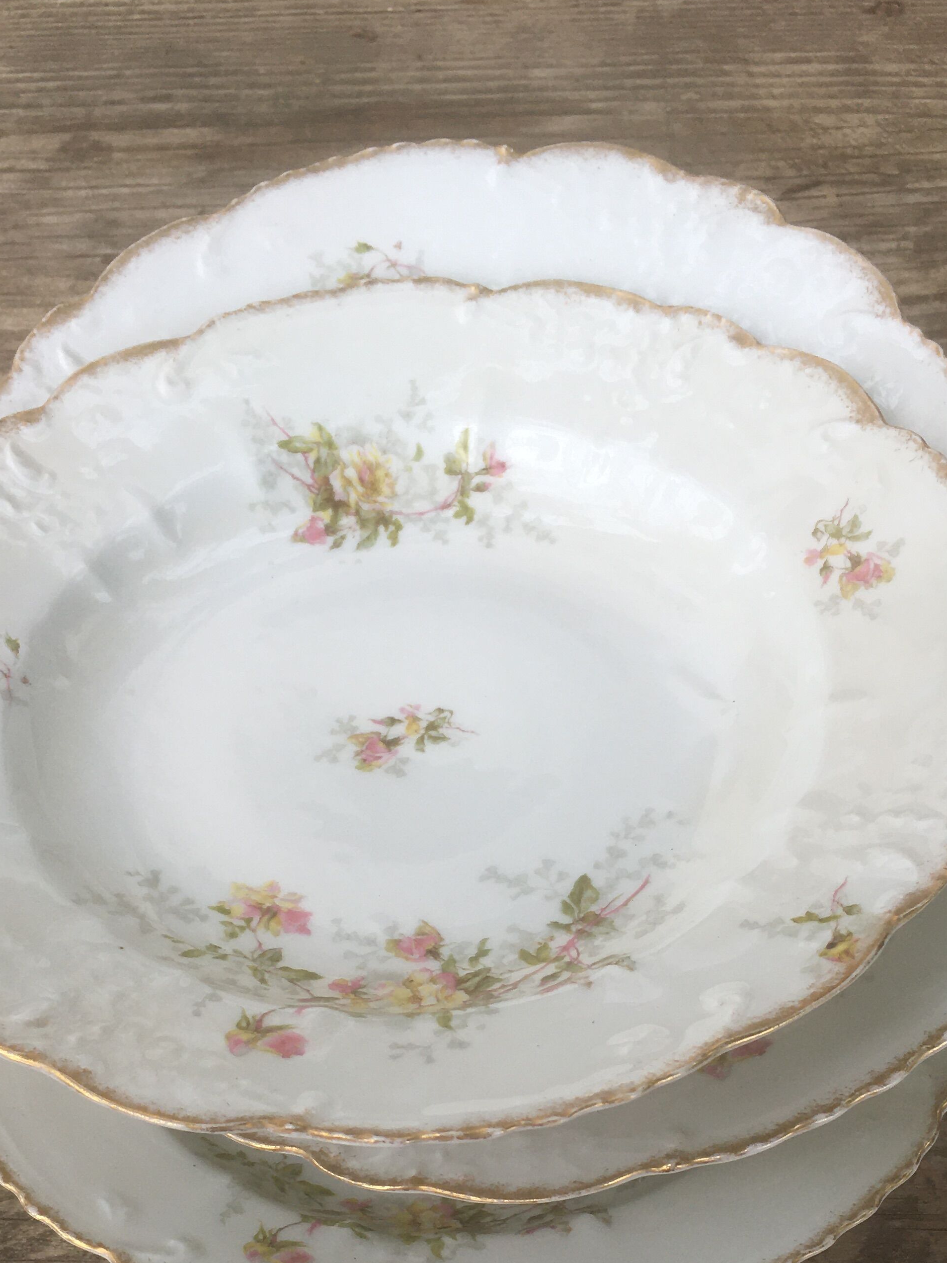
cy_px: 987
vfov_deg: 39.8
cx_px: 455
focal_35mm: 46
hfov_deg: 31.5
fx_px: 1678
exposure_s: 1/469
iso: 25
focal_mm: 4.15
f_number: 2.2
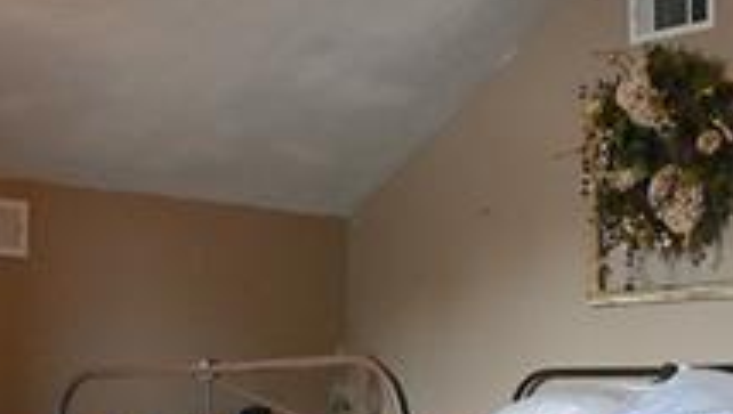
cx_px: 380
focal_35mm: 75
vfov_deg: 16.1
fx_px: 1460
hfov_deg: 28.2
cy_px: 316
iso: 2000
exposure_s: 1/100
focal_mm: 24
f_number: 6.3
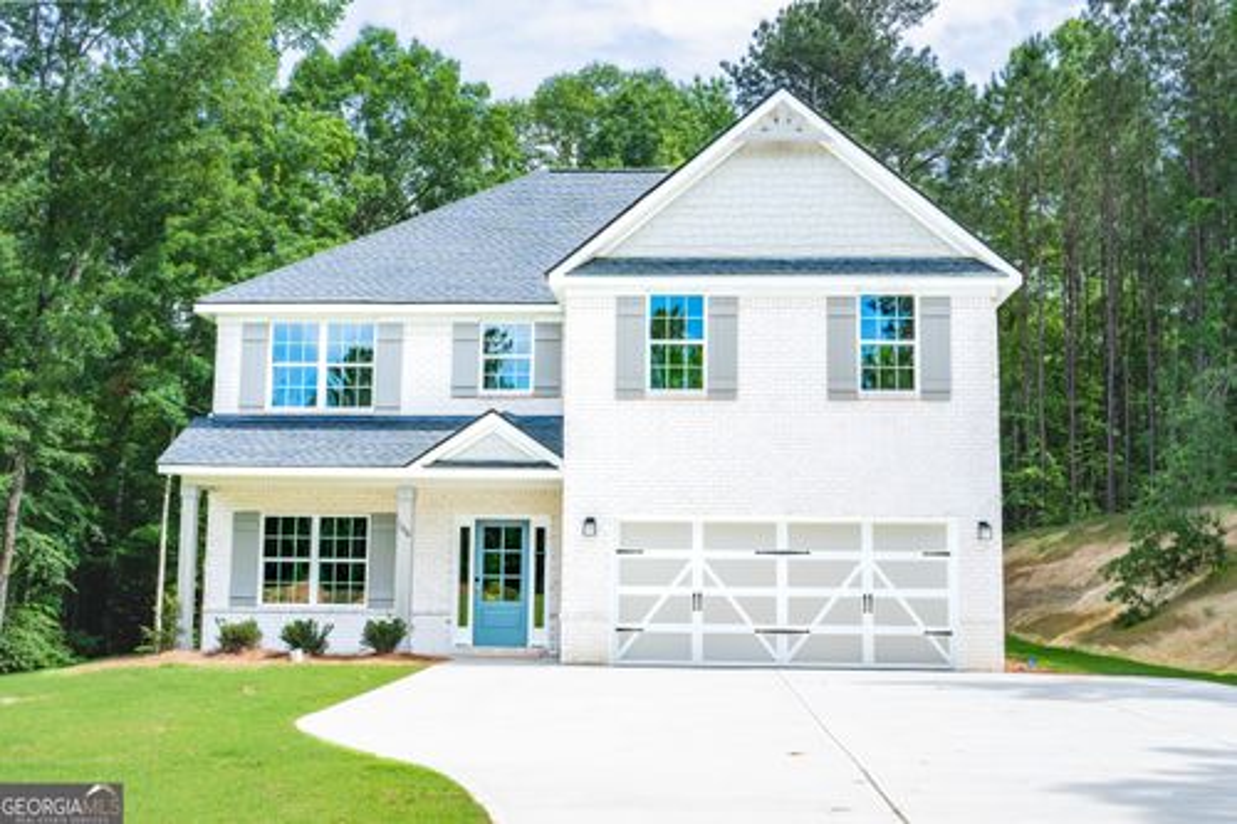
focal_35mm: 39
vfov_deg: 34.3
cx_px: 618
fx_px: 1334
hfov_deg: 49.7
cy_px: 412
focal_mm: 25.9
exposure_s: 1/400
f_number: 16
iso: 800
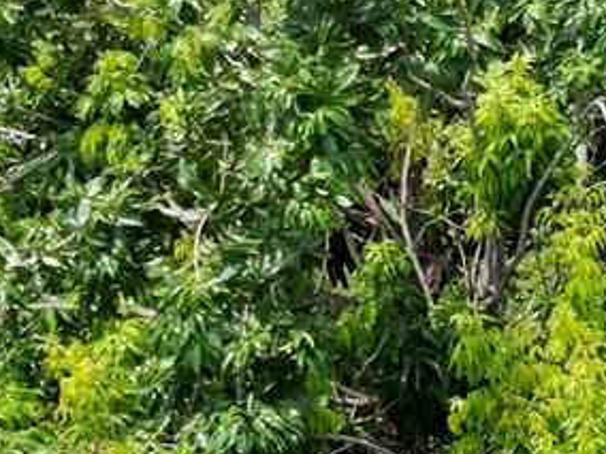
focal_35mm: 135
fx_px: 2363
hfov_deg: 13.1
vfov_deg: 10.5
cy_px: -301
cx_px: 1116
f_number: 1.7
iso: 100
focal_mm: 6.72
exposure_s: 1/2500
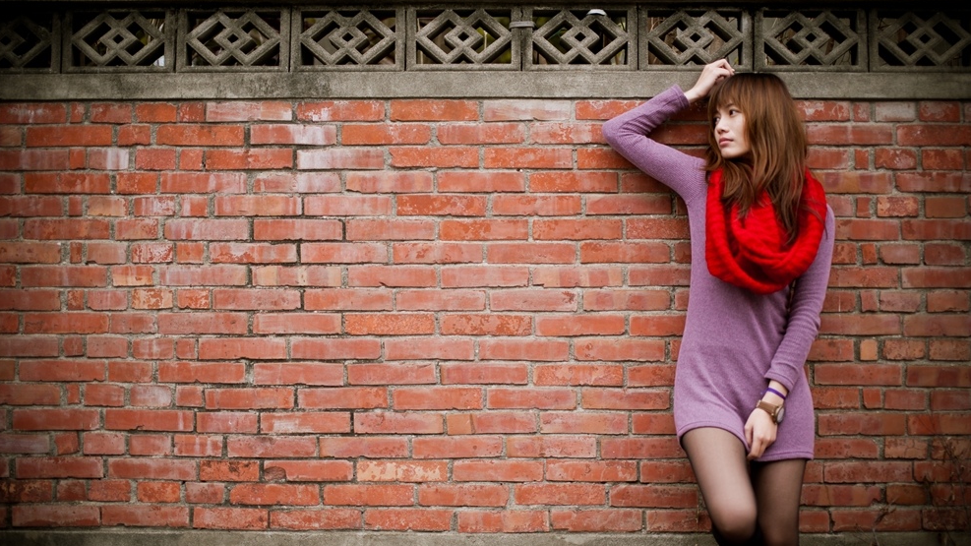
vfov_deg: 22.6
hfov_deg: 39.2
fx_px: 1364
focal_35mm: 53
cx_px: 481
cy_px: 271
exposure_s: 1/1600
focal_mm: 50
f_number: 1.6
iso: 200
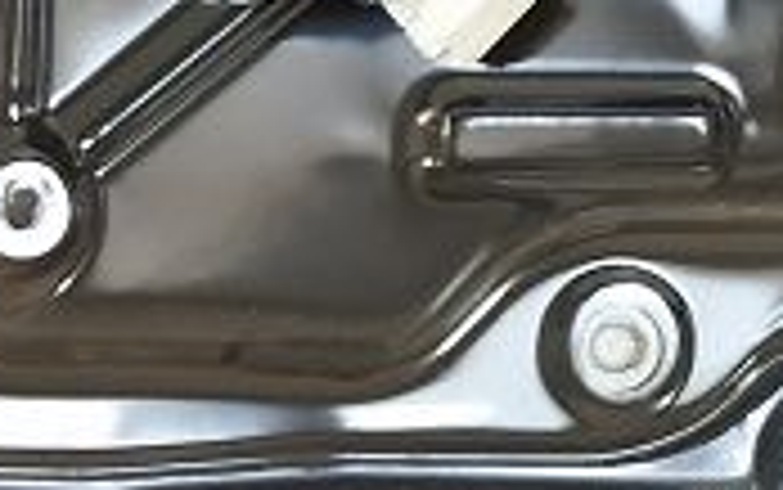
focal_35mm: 197
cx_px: 976
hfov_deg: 10.4
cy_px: 288
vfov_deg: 6.7
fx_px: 4207
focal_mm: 4.71
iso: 269
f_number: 1.79
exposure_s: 1/50
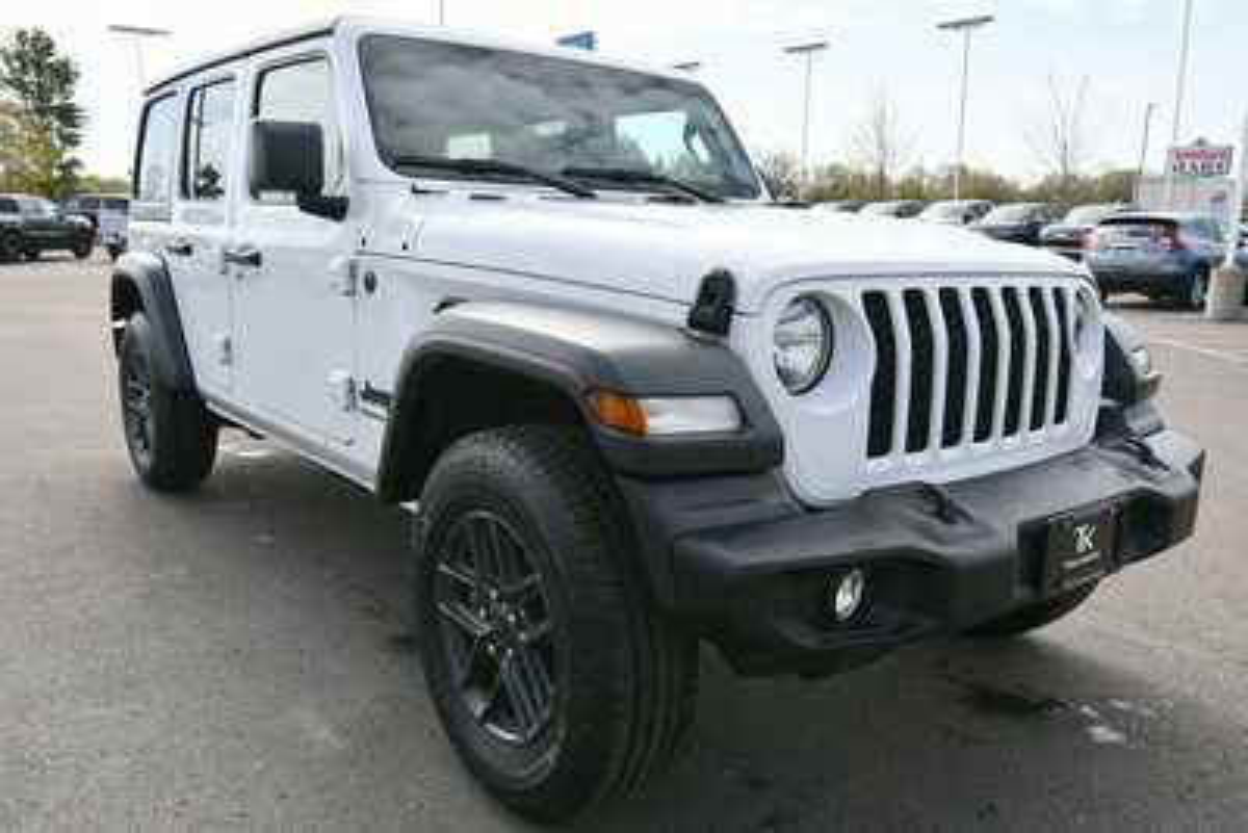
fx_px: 971
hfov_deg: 65.5
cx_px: 624
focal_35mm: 28
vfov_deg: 46.4
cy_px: 416
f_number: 8
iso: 110
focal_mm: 19
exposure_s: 1/250
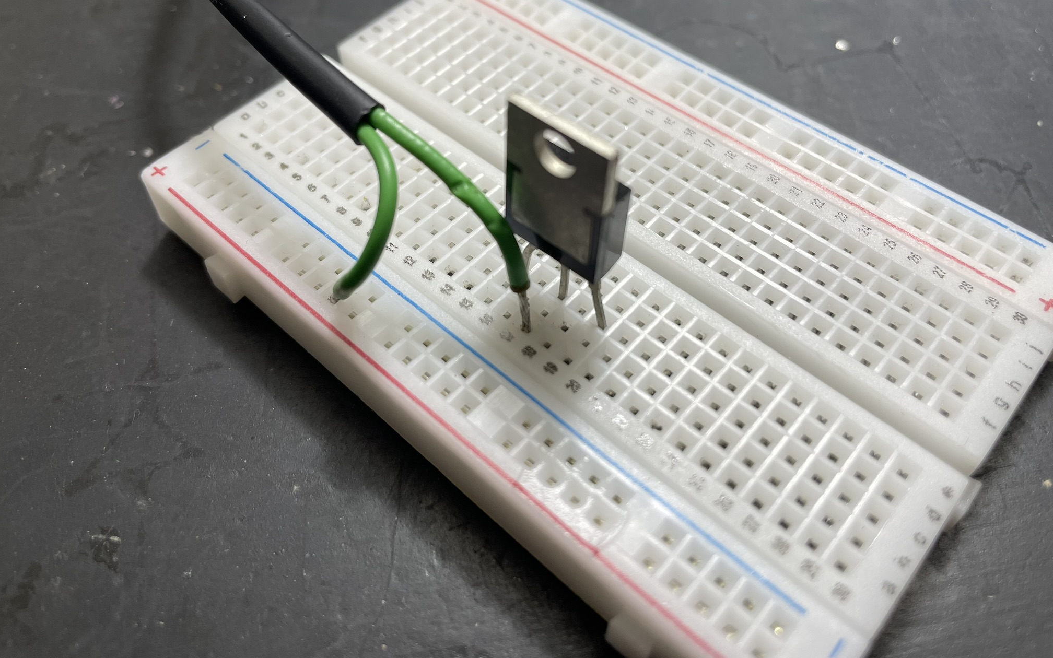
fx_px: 804
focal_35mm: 28
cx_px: 530
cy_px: 258
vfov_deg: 44.3
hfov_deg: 66.5
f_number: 1.6
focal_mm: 4.2
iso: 64
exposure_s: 1/100
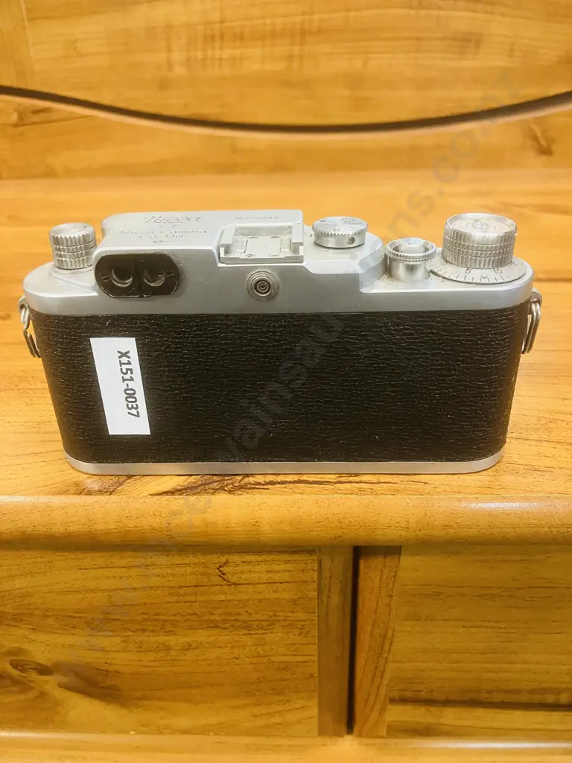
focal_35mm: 28
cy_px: 382
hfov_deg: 49.7
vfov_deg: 63.4
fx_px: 617
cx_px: 286
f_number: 1.8
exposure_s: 1/33
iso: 250
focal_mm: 3.99
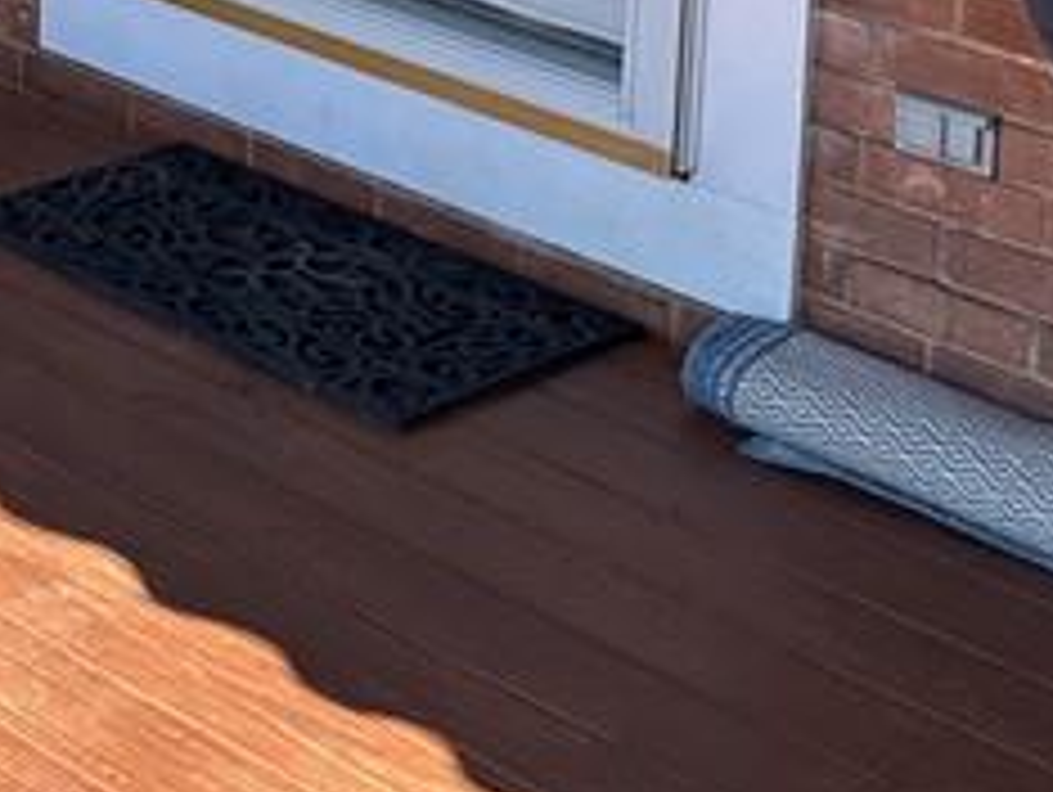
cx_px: -436
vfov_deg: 13.2
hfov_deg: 17.2
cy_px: -482
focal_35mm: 105
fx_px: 3197
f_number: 1.78
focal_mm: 6.86
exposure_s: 1/1453
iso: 80
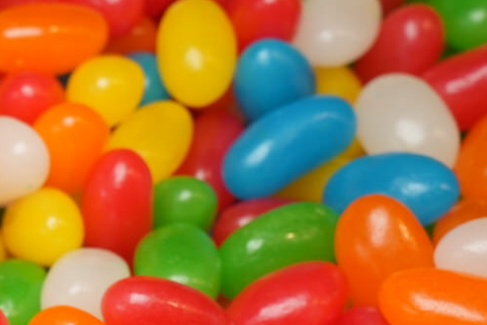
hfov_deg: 13.0
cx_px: -407
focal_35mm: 142
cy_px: 577
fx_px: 1921
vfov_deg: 9.2
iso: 800
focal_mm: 35
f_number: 10
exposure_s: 1/125
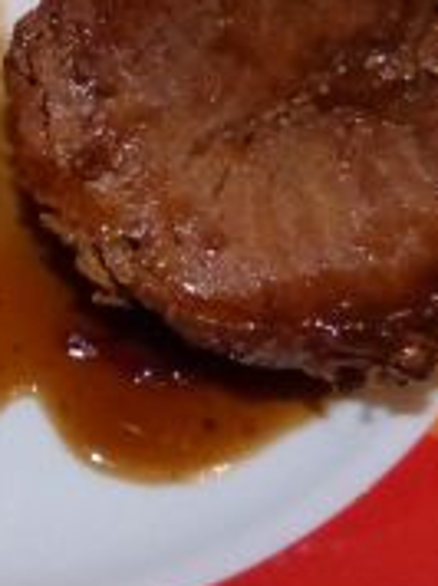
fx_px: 1522
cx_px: -40
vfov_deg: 21.7
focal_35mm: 90
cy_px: 181
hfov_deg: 15.9
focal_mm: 4.5
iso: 800
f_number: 2.8
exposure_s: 1/60
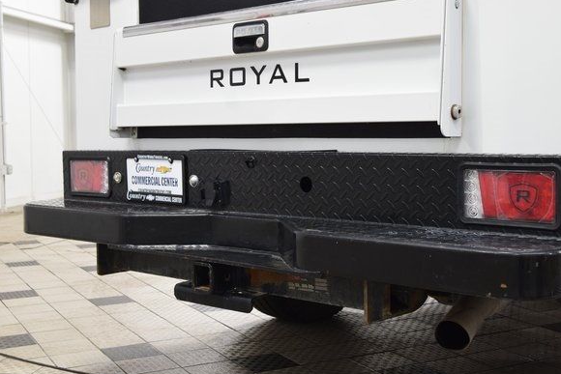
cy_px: 189
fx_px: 826
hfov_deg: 37.5
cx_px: 308
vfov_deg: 25.5
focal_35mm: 53
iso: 720
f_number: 6.3
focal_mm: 32
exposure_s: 1/15
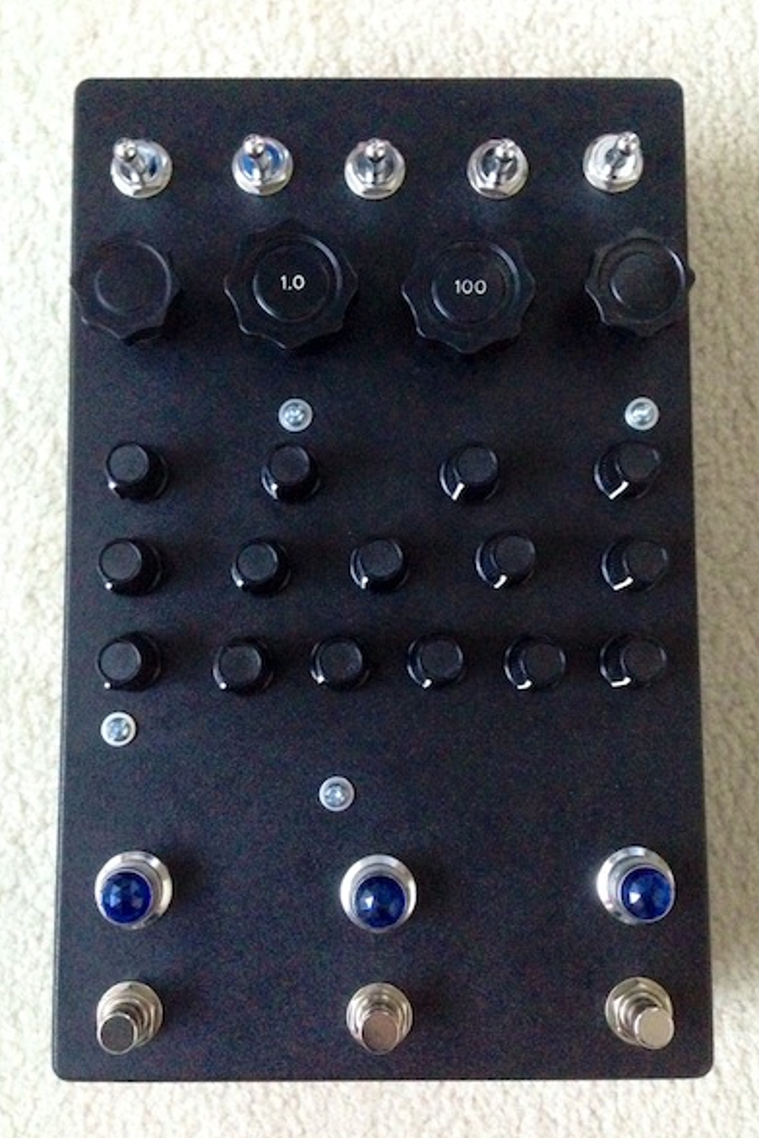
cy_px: 567
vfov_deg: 54.4
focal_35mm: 35
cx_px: 362
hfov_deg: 37.8
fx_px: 1107
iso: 800
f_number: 2.4
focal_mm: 4.12
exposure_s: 1/15
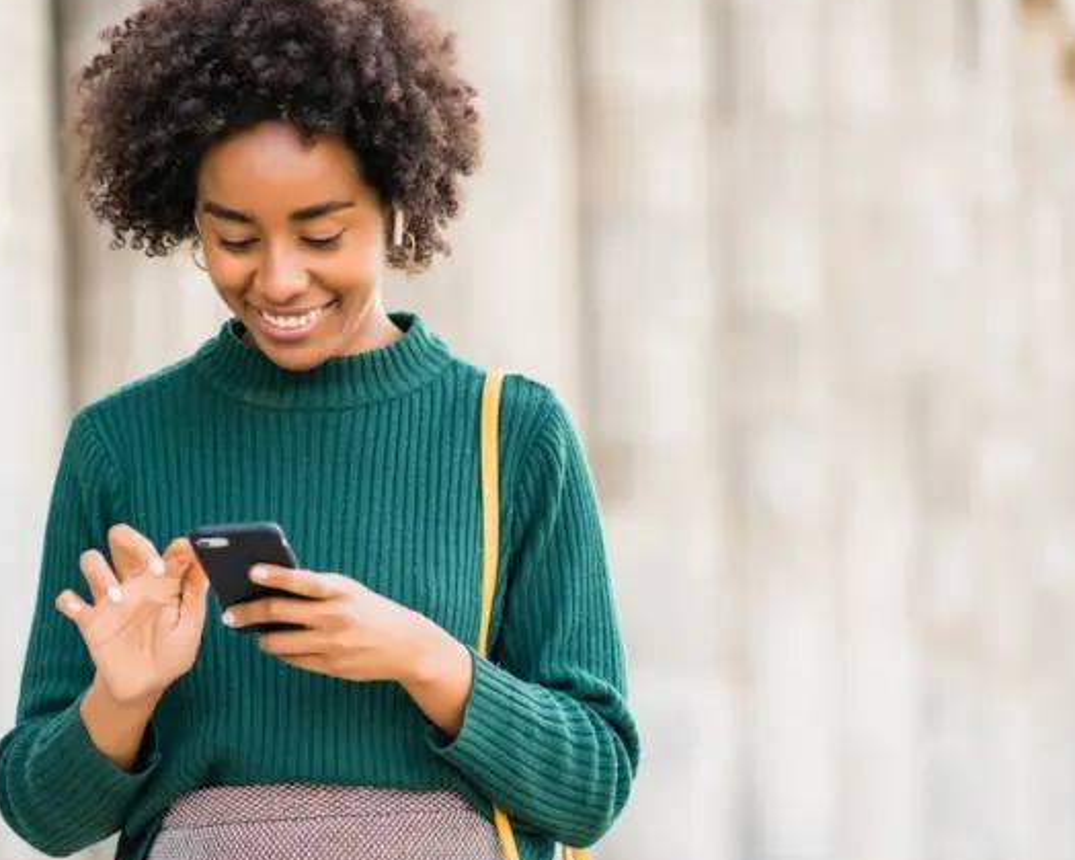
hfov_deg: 16.4
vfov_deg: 13.2
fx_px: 3722
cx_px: 474
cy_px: 431
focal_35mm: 117
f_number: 2.5
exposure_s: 1/640
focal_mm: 85
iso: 200
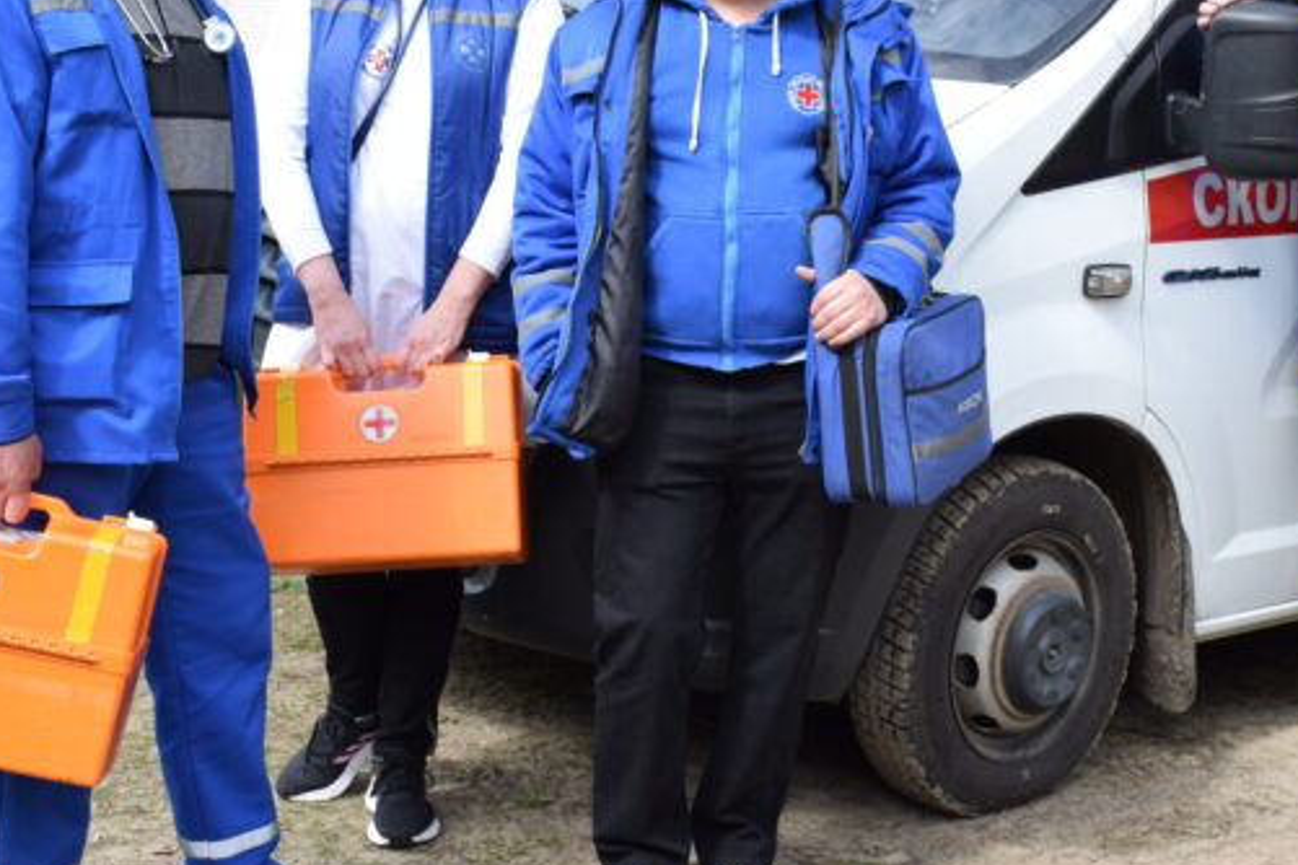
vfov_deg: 19.4
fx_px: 2524
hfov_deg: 28.8
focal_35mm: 70
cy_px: 269
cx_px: 762
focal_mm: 26
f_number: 8
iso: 200
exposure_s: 1/250
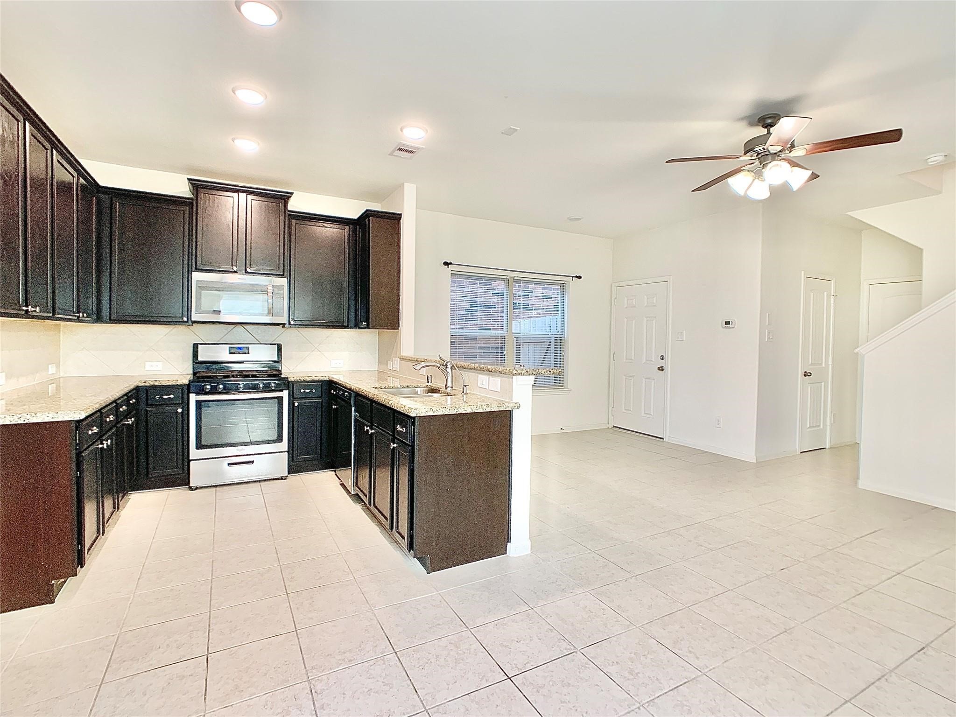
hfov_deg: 67.3
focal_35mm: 26
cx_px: 478
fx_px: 718
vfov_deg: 53.1
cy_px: 358
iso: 80
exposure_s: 1/60
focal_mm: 4.25
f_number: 1.8
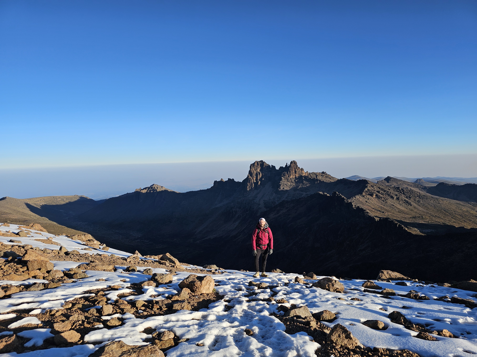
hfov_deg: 73.9
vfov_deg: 58.9
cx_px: 238
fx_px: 317
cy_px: 178
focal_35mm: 23
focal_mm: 6.3
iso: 10
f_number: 1.7
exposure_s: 1/609
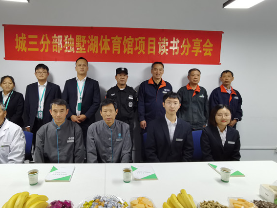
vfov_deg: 56.8
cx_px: 119
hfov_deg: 71.2
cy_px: 98
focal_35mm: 24
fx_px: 192
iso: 200
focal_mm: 2.26
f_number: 2.2
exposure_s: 1/50
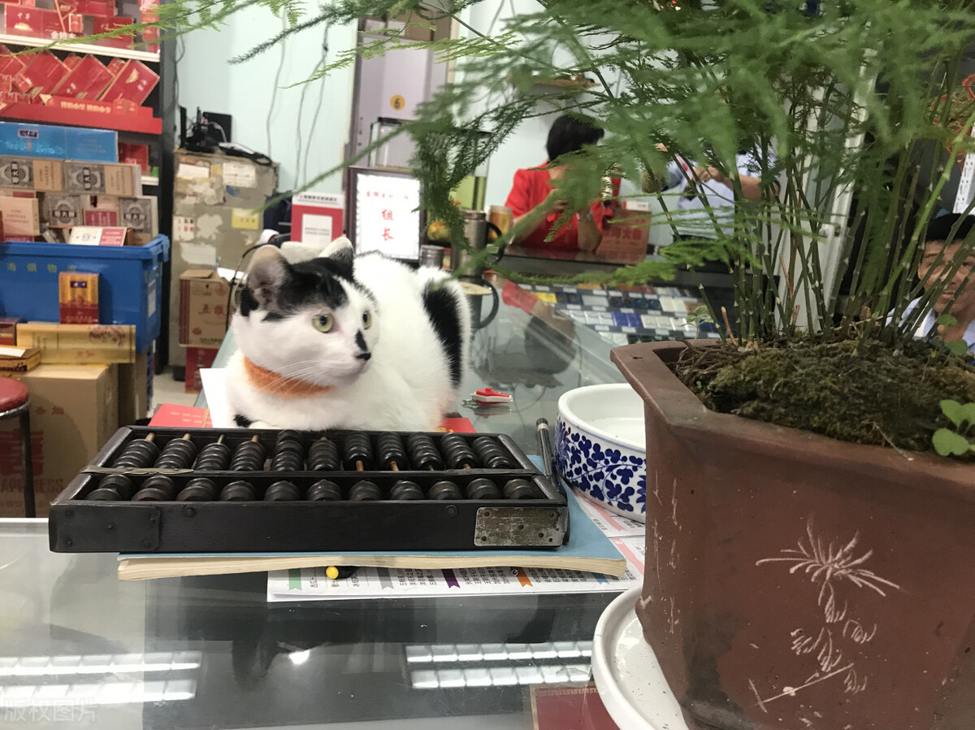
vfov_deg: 49.7
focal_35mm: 28
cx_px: 488
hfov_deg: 63.5
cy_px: 365
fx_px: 788
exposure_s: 1/17
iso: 64
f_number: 1.8
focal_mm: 3.99
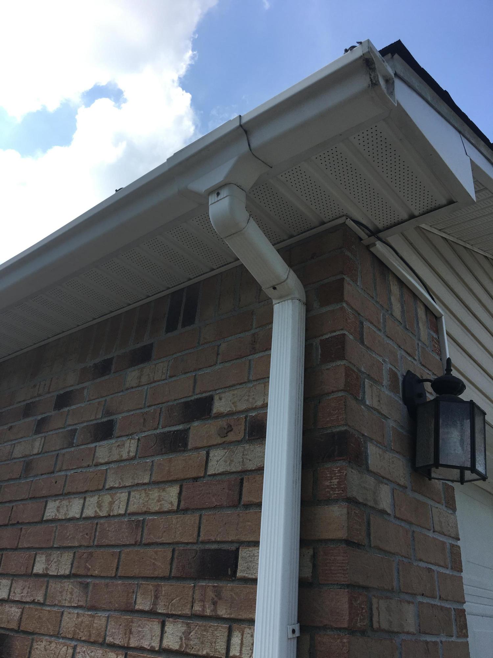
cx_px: 246
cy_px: 329
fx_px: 551
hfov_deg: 48.2
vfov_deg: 61.7
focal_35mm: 29
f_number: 2.2
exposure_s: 1/1374
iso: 25
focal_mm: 4.15
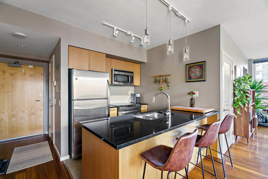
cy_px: 90
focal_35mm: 16
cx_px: 134
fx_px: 119
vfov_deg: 73.7
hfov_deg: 96.7
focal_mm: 16
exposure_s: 1/4
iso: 400
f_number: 6.3
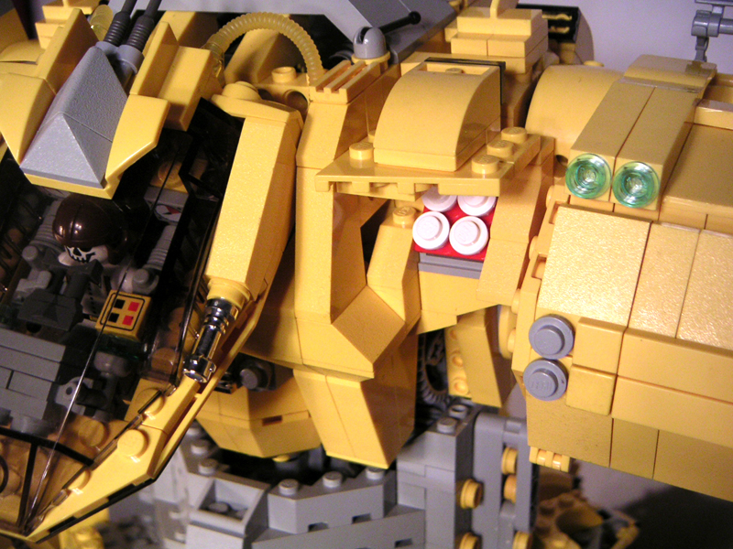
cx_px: 366
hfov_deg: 41.2
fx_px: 974
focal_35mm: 46
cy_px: 274
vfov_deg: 31.5
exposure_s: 1/45
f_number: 2.9
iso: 100
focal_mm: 7.2
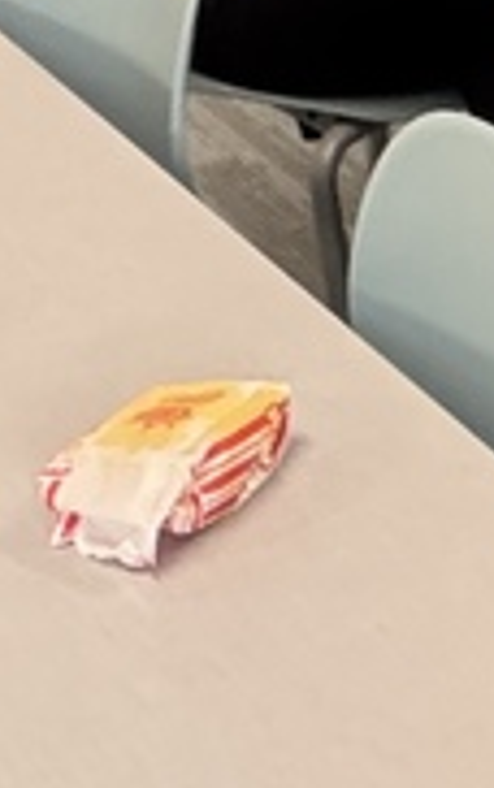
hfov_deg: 9.4
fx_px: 2946
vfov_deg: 13.7
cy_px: -623
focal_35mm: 137
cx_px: 620
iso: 320
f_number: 1.9
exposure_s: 1/40
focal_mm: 2.69
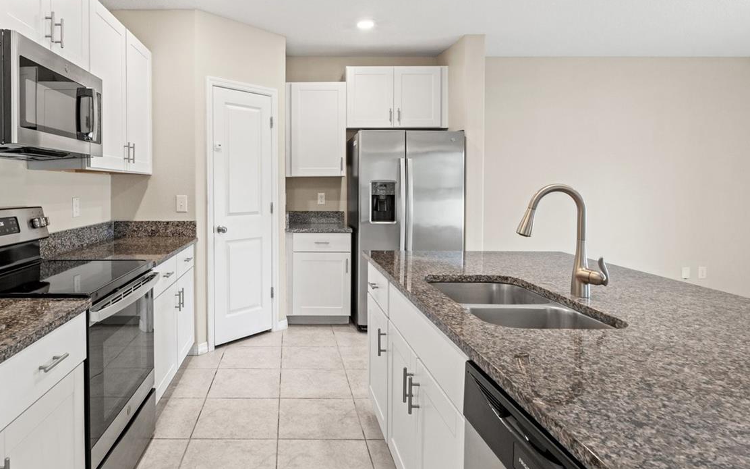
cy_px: 188
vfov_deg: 54.7
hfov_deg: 78.4
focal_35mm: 22
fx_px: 450
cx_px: 287
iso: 400
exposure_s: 1/5
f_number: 8
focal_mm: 10
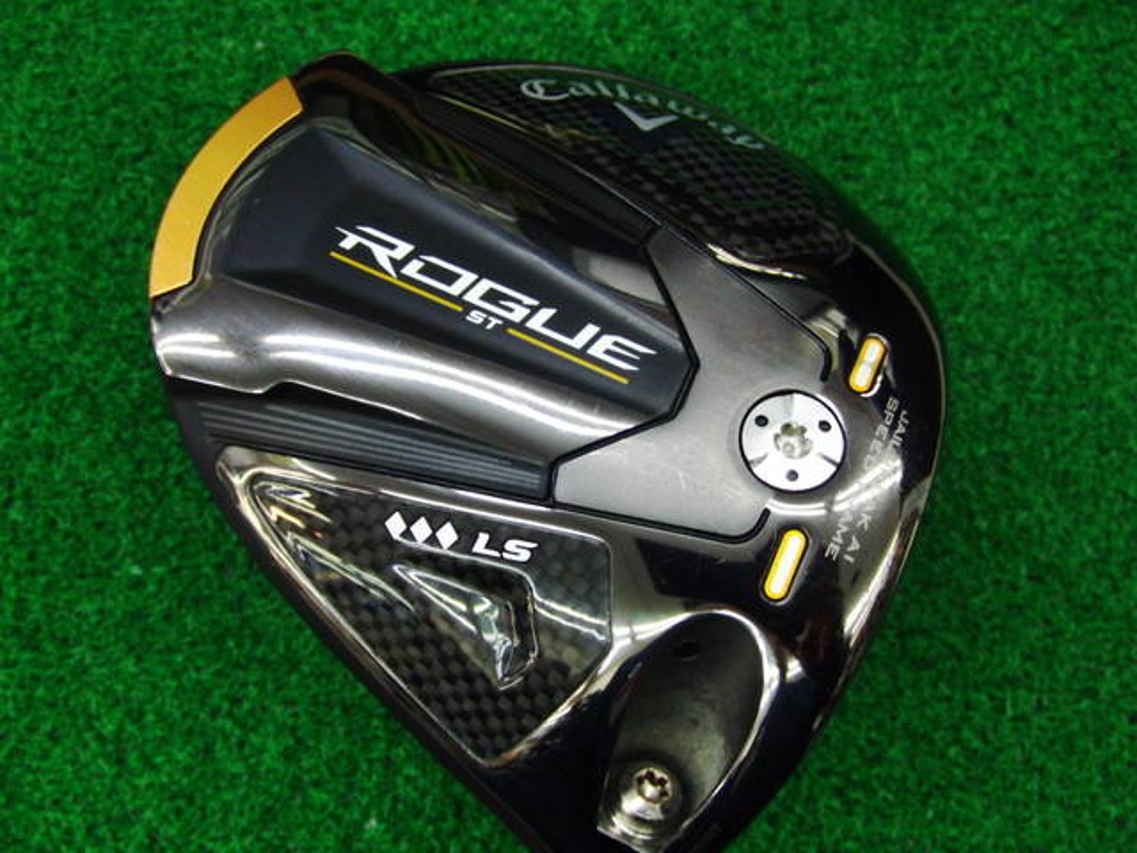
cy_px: 426
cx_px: 568
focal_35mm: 37
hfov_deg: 50.1
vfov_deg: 38.7
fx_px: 1215
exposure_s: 1/60
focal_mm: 6.42
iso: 400
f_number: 3.6
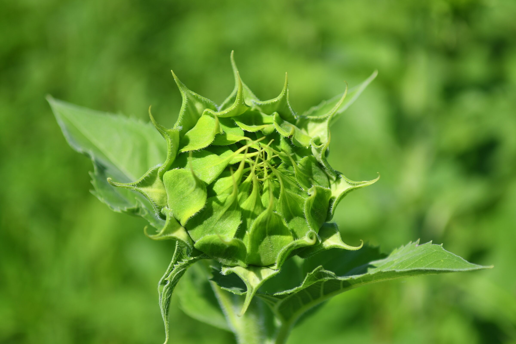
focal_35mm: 82
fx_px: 1182
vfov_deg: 16.6
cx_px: 258
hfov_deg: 24.6
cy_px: 172
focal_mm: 55
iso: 100
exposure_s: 1/1600
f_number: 2.8
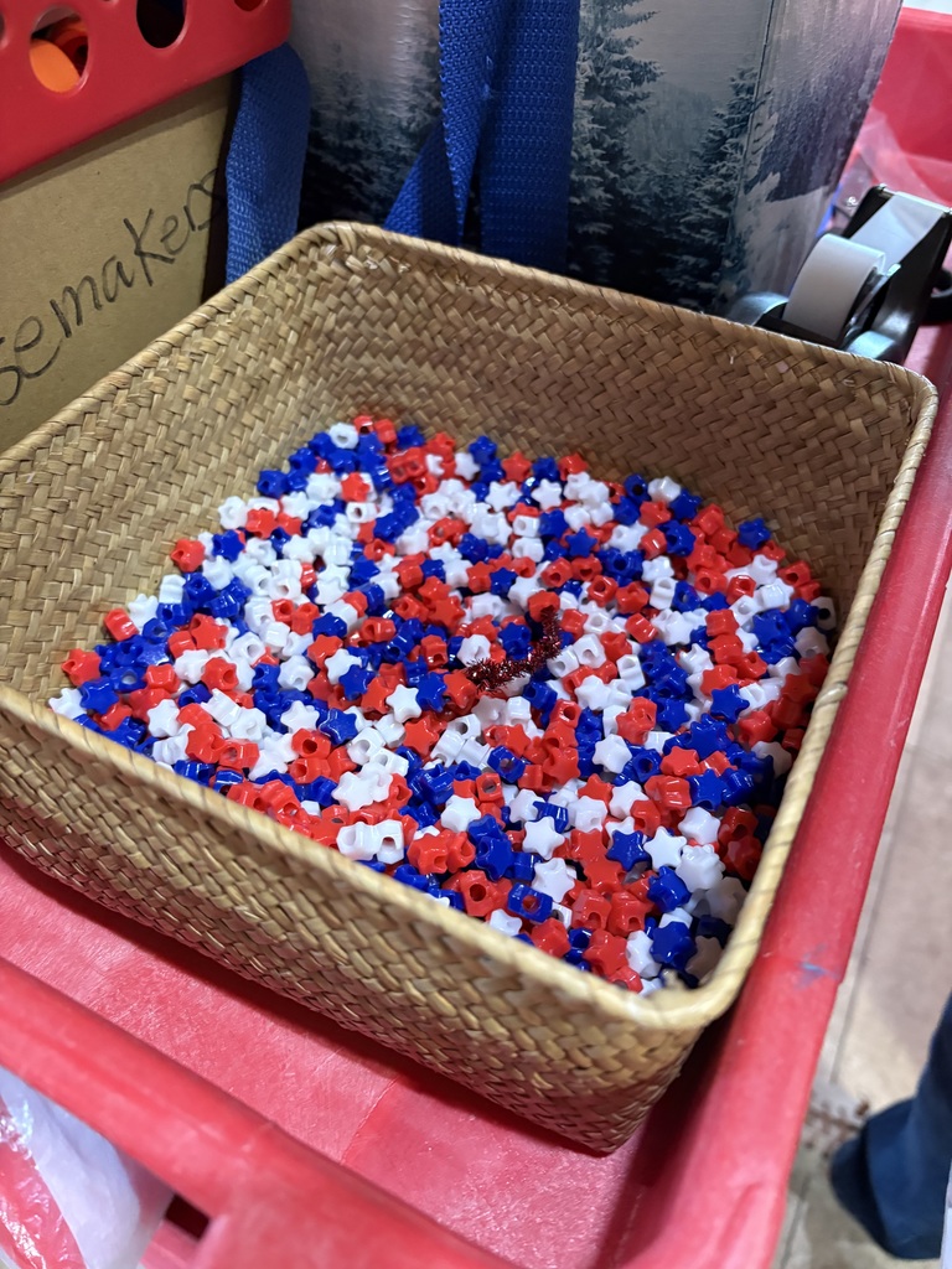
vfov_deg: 67.3
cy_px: 634
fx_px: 953
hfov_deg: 53.1
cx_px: 476
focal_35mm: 26
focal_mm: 5.96
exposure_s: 1/60
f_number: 1.6
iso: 500
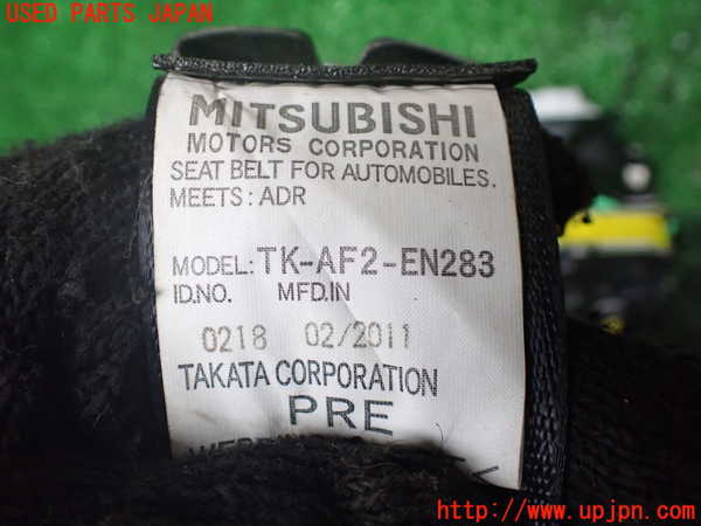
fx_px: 608
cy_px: 263
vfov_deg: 46.8
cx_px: 350
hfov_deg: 60.0
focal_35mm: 30
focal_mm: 5.4
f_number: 2.3
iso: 800
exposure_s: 1/60
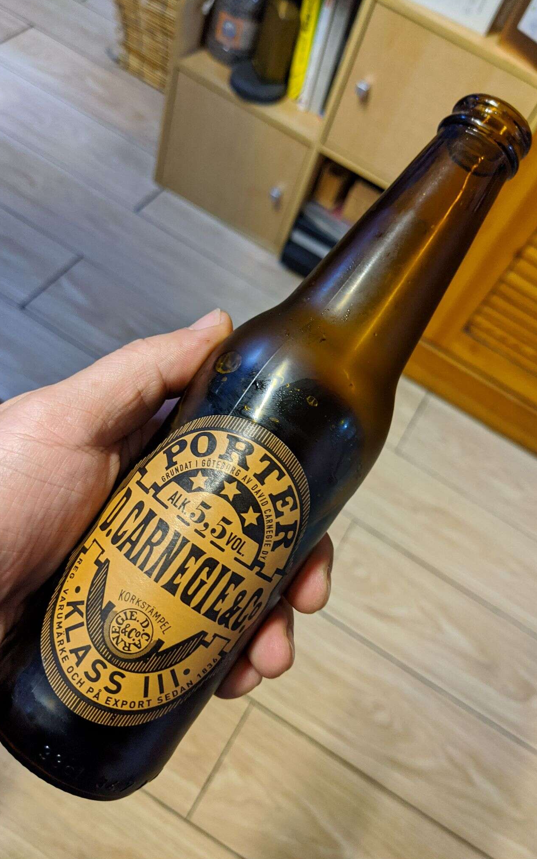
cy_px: 429
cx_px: 275
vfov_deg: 64.6
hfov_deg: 43.1
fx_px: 679
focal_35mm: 29
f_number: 1.73
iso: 244
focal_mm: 4.38
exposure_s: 1/23.8
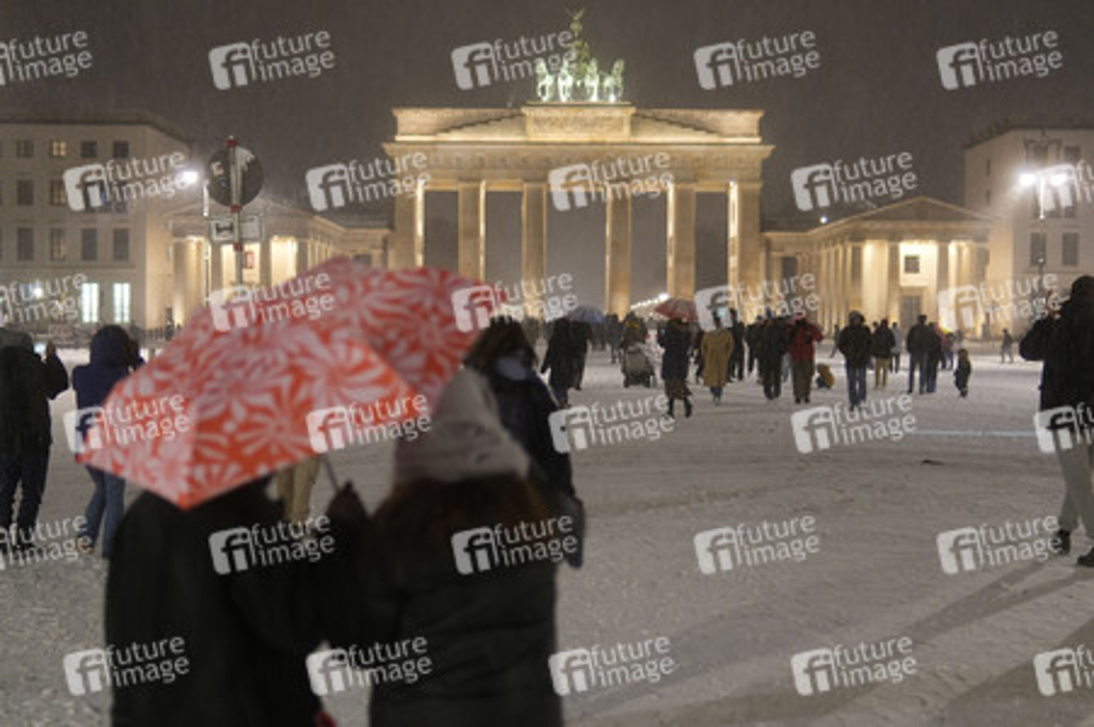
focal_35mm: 45
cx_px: 547
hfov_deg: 43.6
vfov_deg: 29.8
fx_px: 1366
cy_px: 364
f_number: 1.4
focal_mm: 30
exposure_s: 1/50
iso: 640
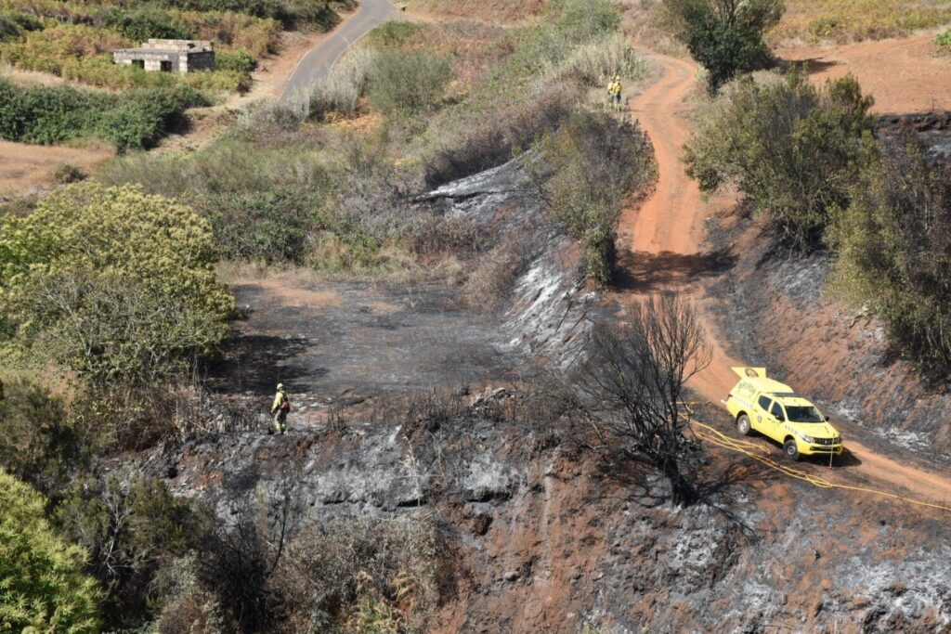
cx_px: 476
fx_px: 2972
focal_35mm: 112
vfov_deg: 12.2
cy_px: 317
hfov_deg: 18.2
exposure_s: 1/320
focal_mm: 75
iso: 200
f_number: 9
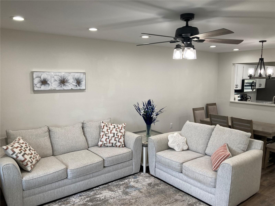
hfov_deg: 63.4
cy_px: 103
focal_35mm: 28
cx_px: 138
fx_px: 222
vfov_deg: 49.7
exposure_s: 1/60
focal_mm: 3.99
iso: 40
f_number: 1.8
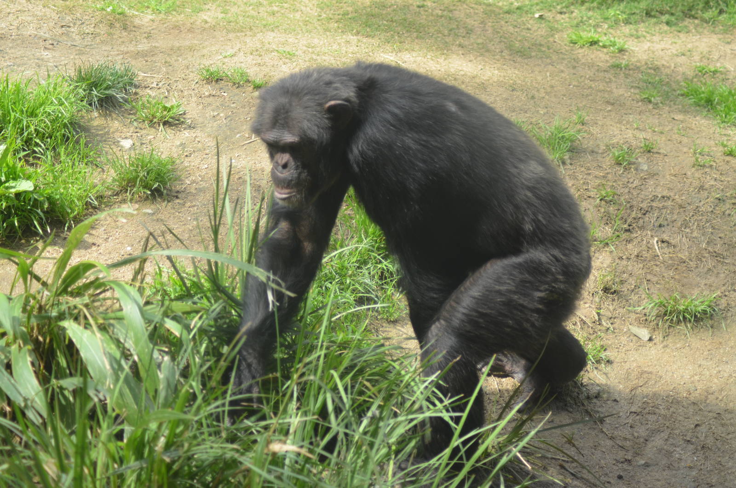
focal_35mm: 105
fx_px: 2142
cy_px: 244
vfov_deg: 13.0
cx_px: 368
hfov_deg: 19.5
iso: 400
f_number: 4.5
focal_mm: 70
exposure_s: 1/320
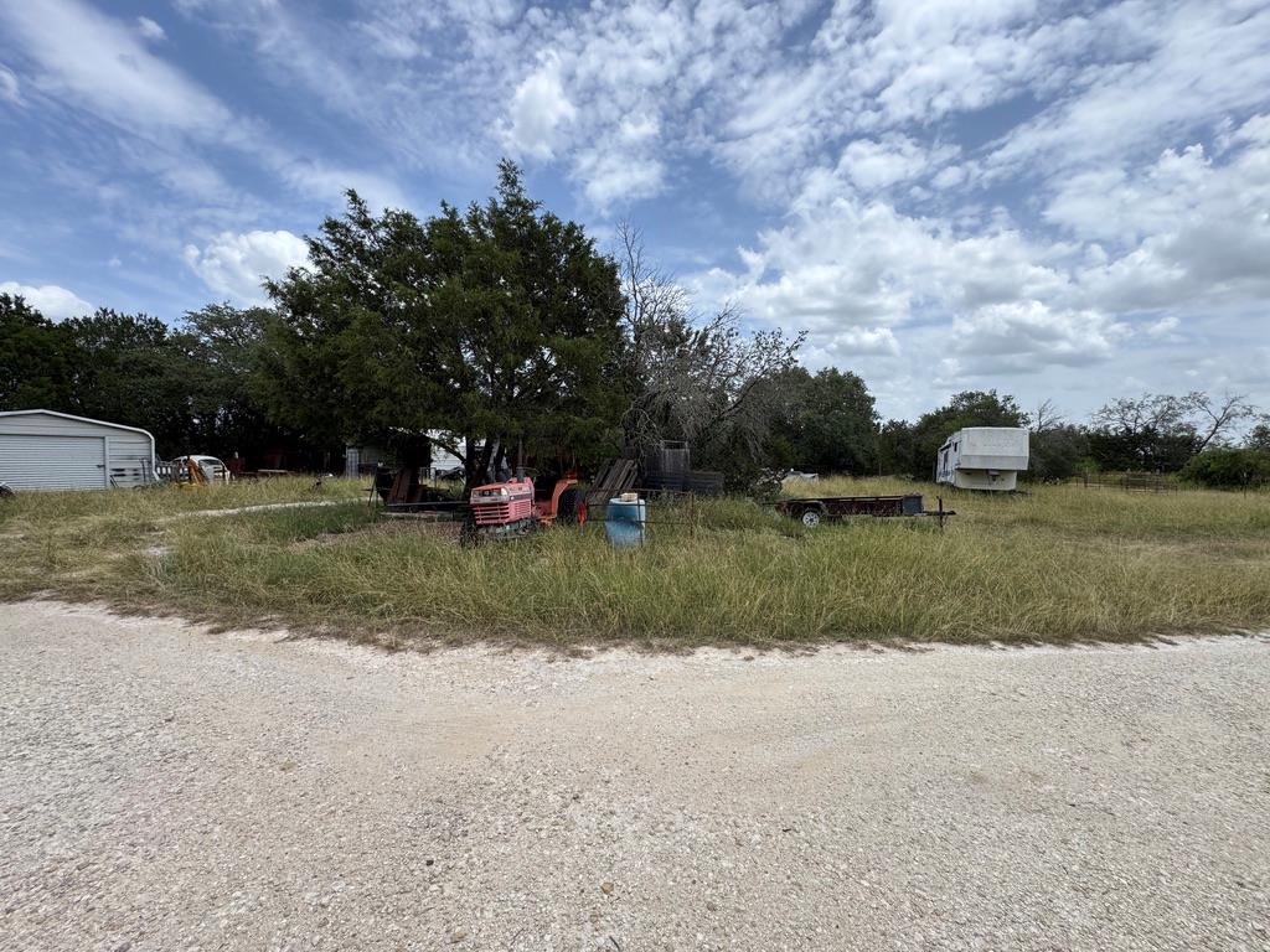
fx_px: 514
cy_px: 476
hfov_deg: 102.1
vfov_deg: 85.7
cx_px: 635
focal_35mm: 14
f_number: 2.2
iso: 40
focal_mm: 2.22
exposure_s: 1/1449
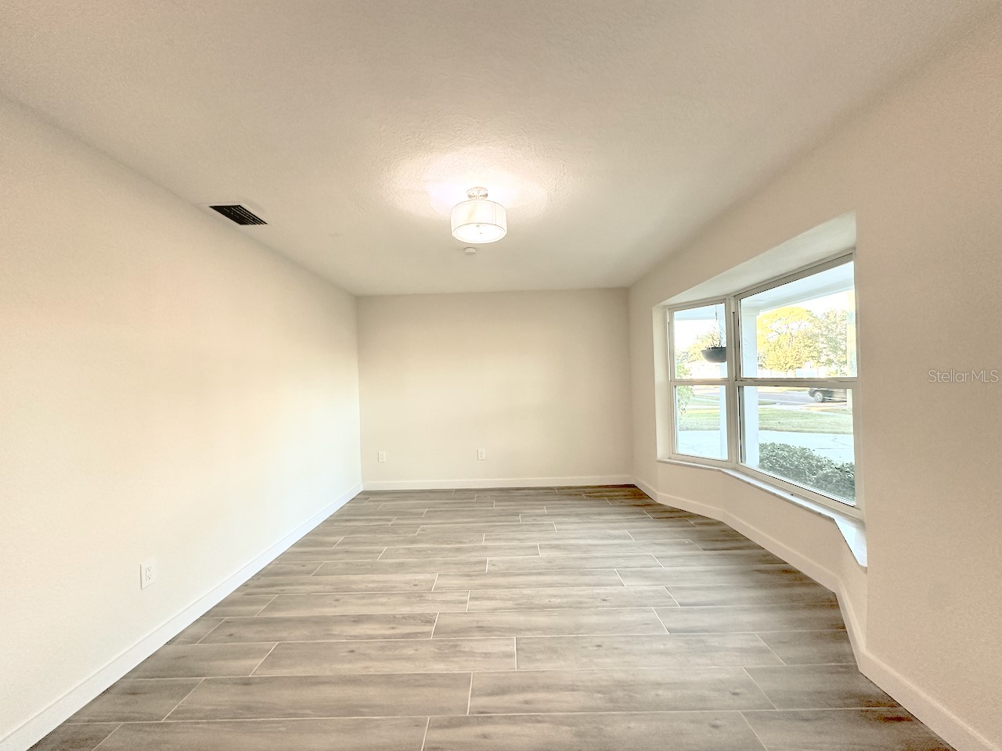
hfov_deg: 102.1
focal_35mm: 14
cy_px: 376
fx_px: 405
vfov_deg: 85.7
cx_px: 501
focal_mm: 2.22
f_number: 2.2
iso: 250
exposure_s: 1/120
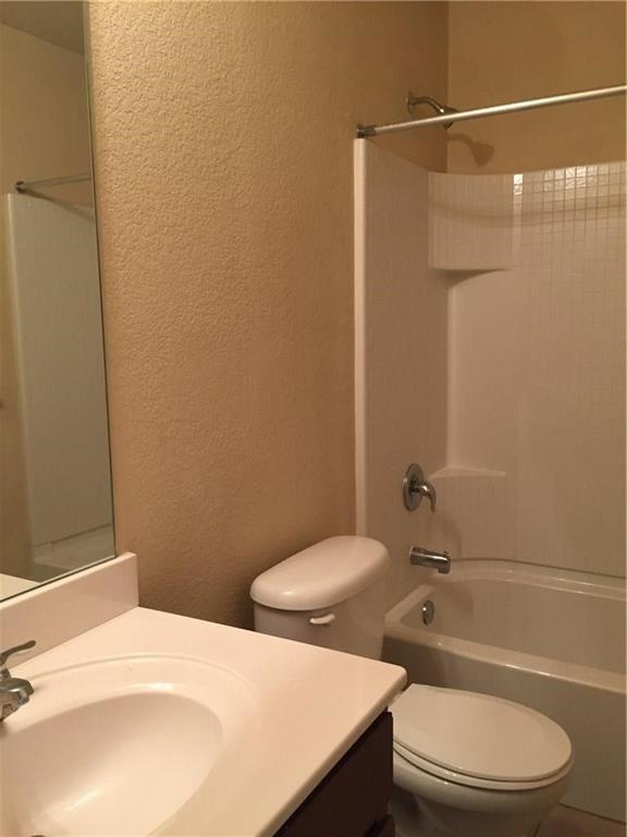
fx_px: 700
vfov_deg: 61.7
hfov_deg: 48.2
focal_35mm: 29
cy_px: 418
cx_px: 314
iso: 100
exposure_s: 1/30
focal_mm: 4.15
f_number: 2.2
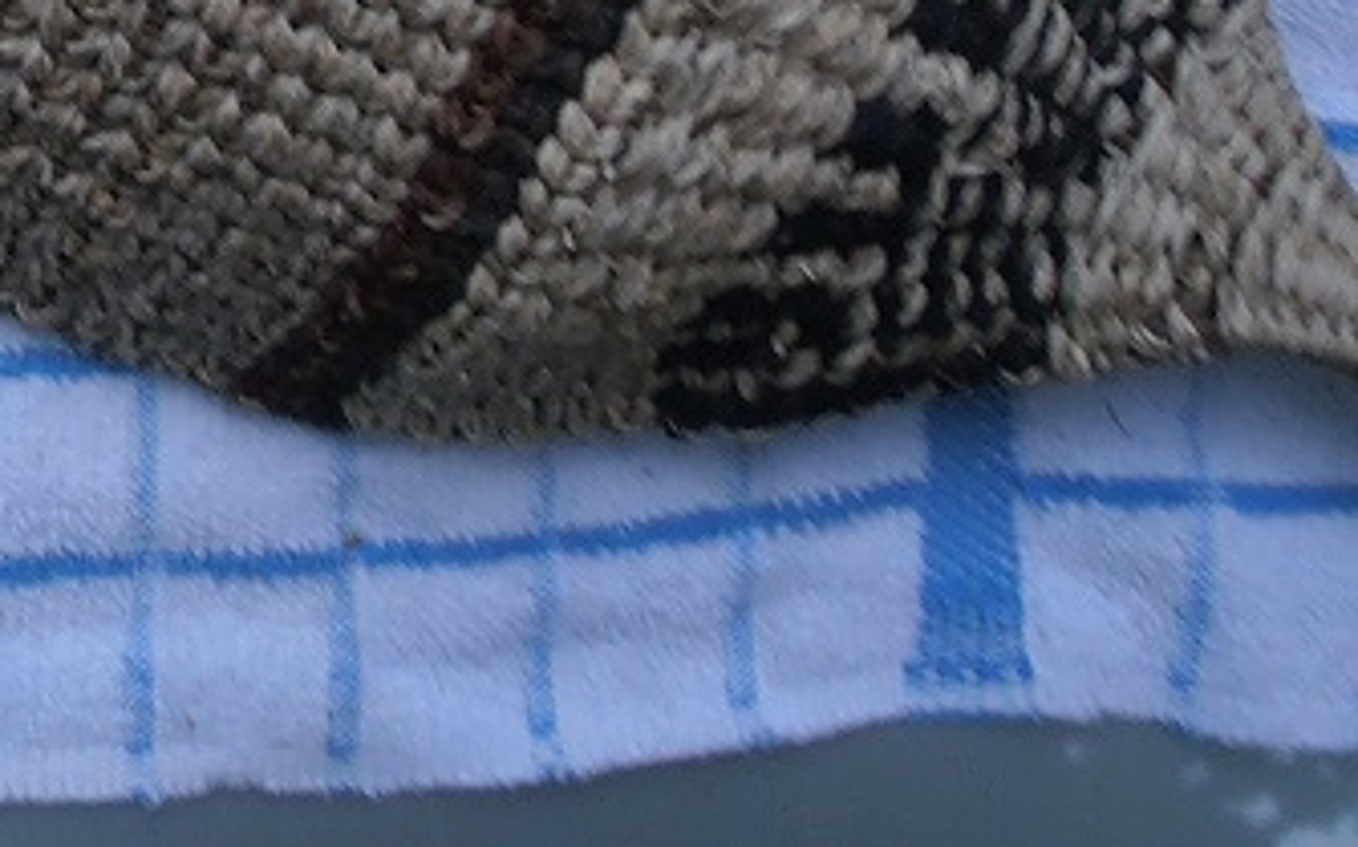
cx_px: -353
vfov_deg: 11.0
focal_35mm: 112
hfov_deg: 17.6
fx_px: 4143
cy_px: -644
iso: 125
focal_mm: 5.93
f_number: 3.6
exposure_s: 1/5
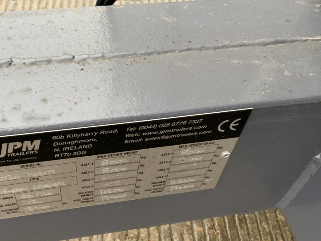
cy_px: 169
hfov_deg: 45.3
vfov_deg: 34.7
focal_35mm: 41
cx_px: 115
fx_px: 380
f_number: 1.8
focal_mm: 3
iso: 64
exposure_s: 1/122
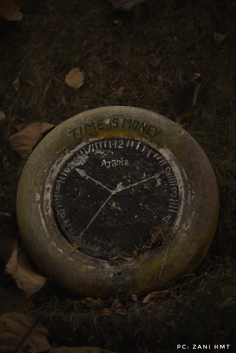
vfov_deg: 38.9
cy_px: 174
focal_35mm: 51
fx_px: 501
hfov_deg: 26.5
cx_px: 118
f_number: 1.8
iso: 100
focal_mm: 50
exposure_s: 1/1250
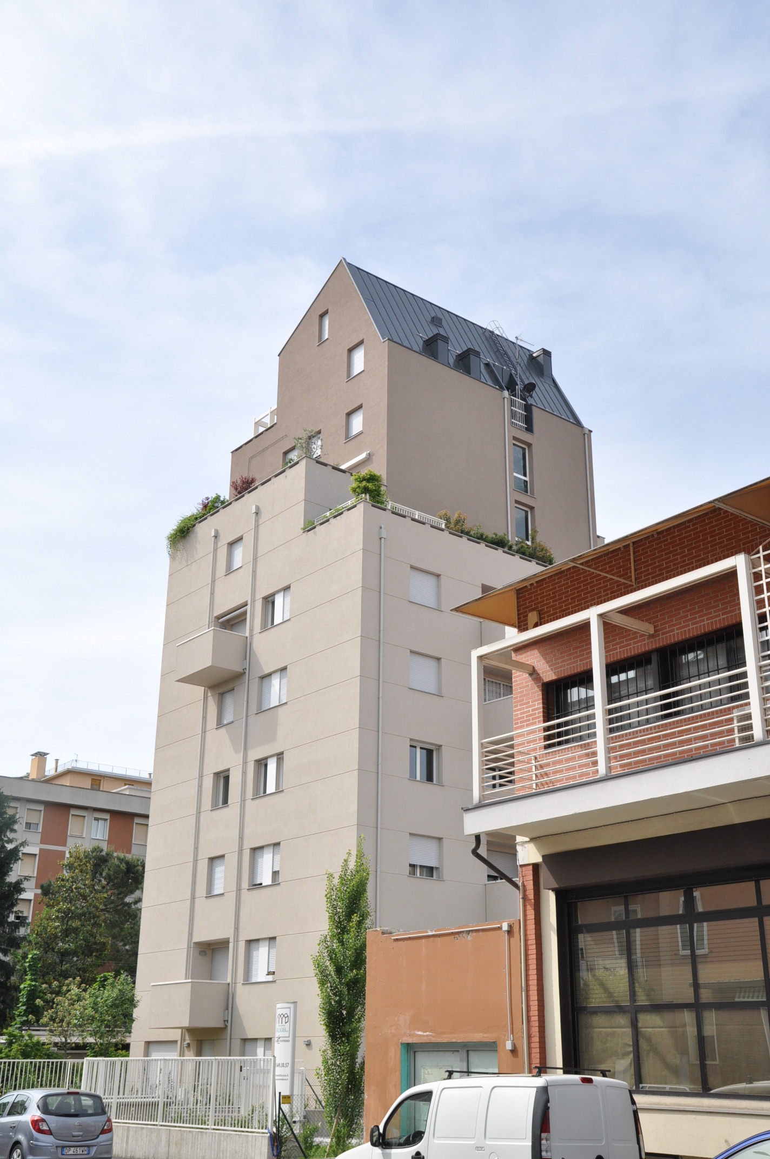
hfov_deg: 35.4
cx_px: 385
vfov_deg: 51.3
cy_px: 580
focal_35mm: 38
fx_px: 1206
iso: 400
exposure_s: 1/500
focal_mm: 25
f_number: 11
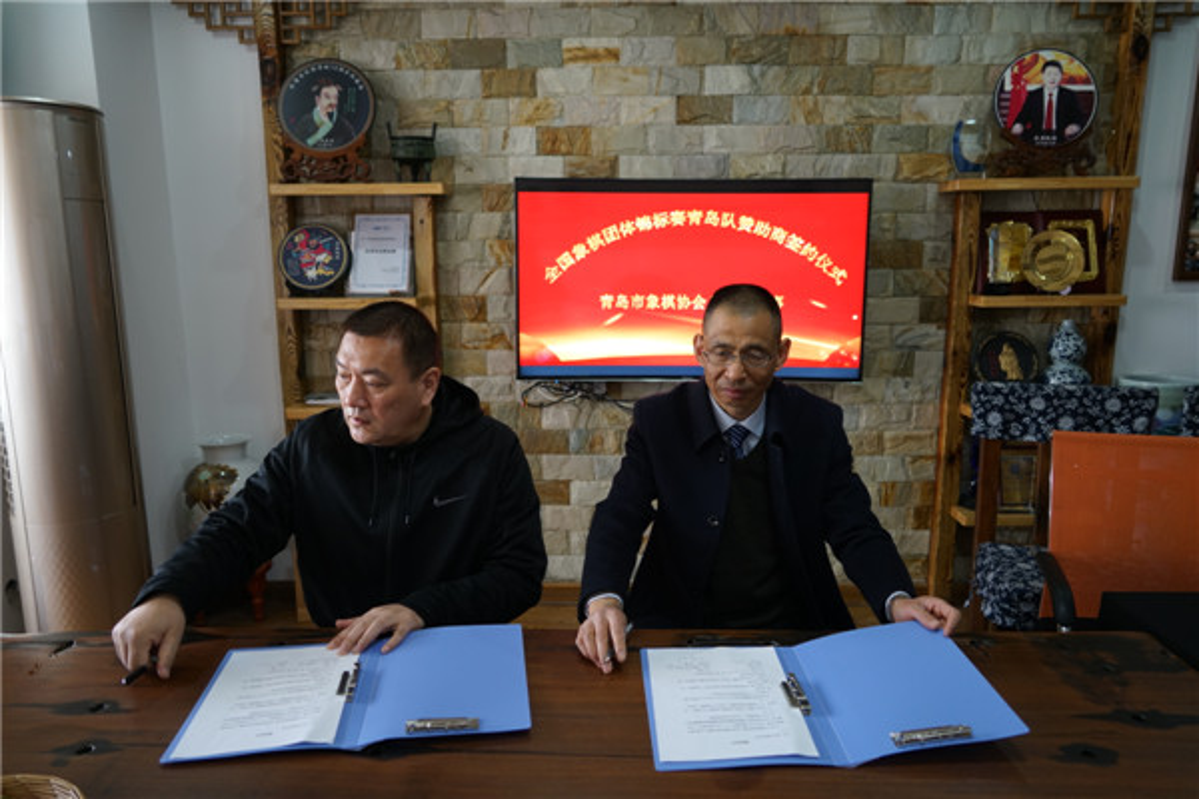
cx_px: 600
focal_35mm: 25
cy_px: 400
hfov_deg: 71.5
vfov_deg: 51.3
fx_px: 833
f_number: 3.5
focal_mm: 25
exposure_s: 1/60
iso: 800
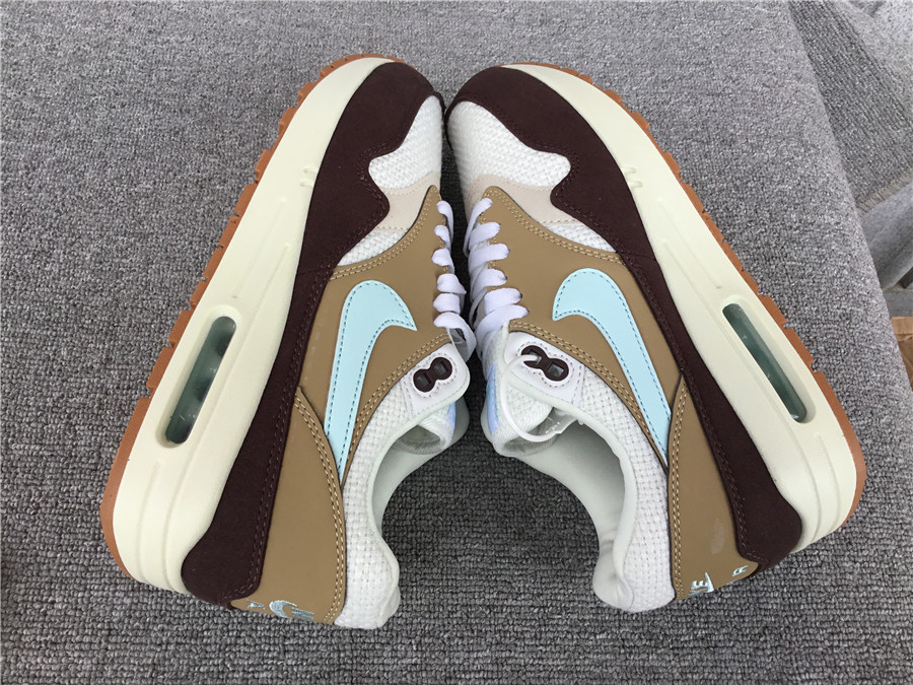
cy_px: 342
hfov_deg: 58.4
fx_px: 818
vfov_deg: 45.4
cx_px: 456
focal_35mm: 31
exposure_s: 1/232
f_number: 2.4
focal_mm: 3.3
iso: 25
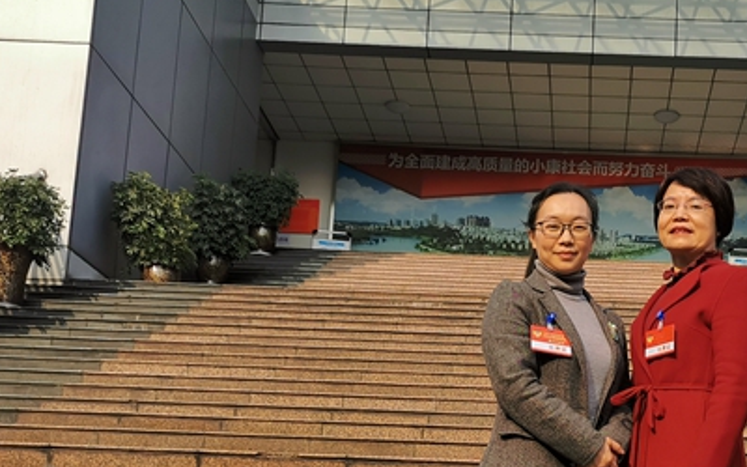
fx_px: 1242
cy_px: 424
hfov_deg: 32.8
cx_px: 566
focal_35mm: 61
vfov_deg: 20.8
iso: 50
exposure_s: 1/2653
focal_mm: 5.58
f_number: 1.8
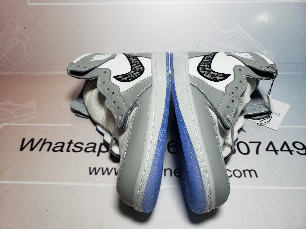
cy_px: 114
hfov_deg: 67.3
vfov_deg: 53.1
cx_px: 153
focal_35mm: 26
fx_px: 230
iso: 50
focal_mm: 4.3
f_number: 2.4
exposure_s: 1/225
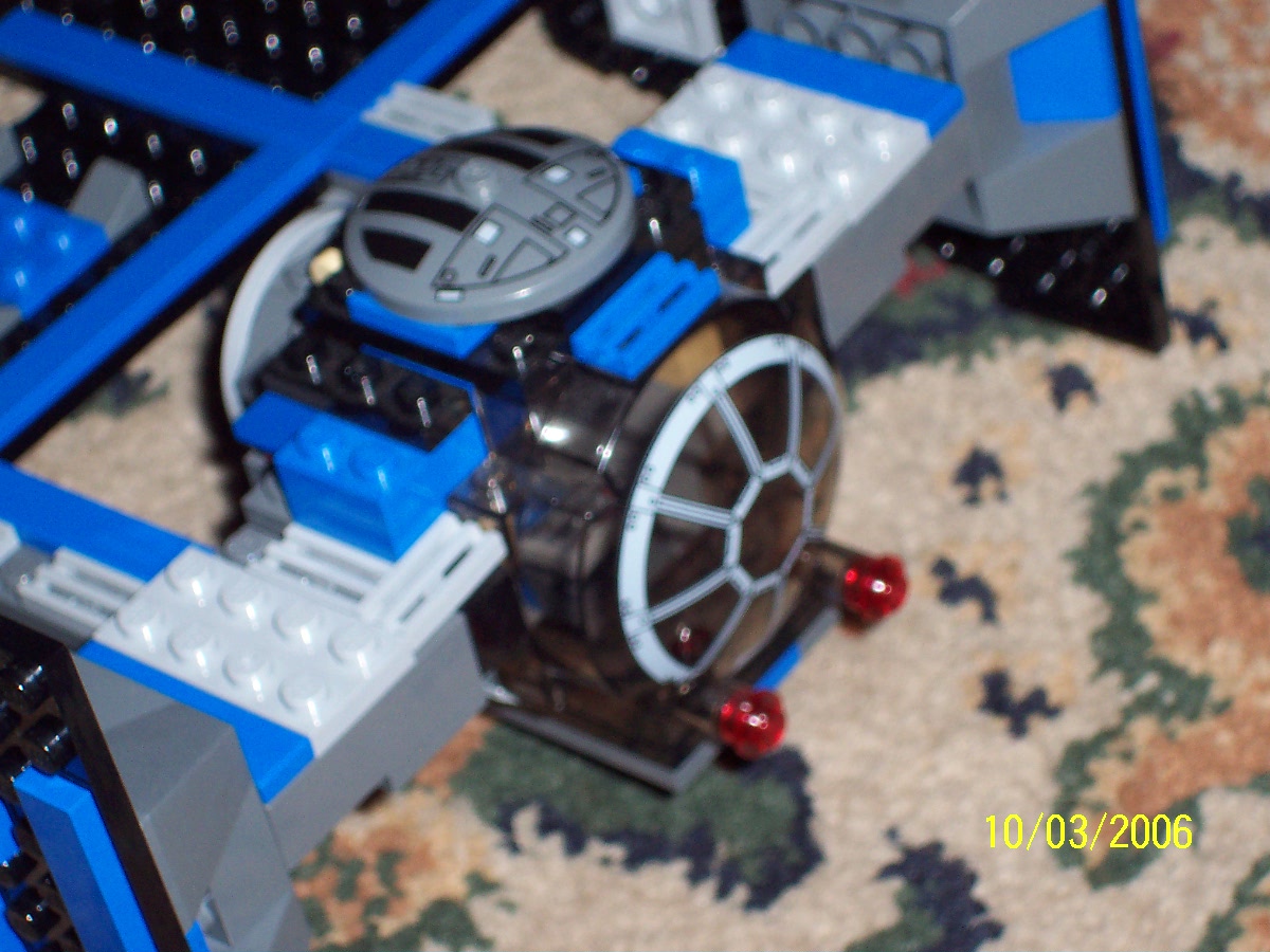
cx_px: 635
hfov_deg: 17.7
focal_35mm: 111
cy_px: 476
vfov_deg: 13.3
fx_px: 4072
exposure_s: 1/90
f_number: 4.8
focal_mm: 16.8
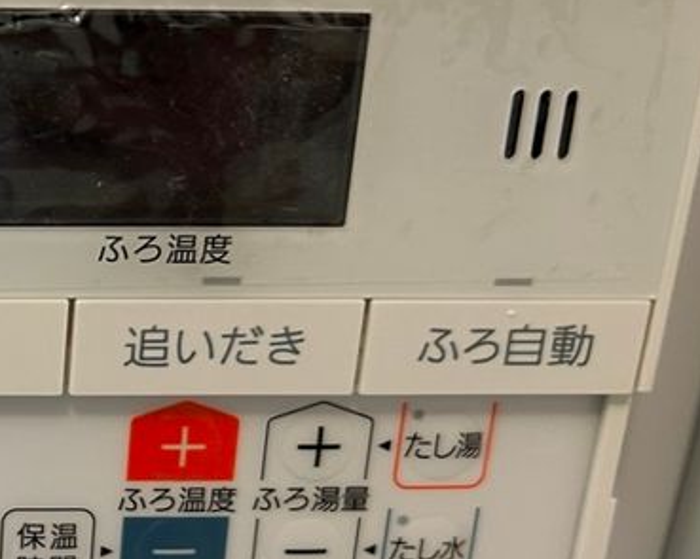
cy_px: 370
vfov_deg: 23.0
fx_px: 1367
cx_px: -127
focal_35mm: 66
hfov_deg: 25.9
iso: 125
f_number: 1.5
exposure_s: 1/50
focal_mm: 5.7
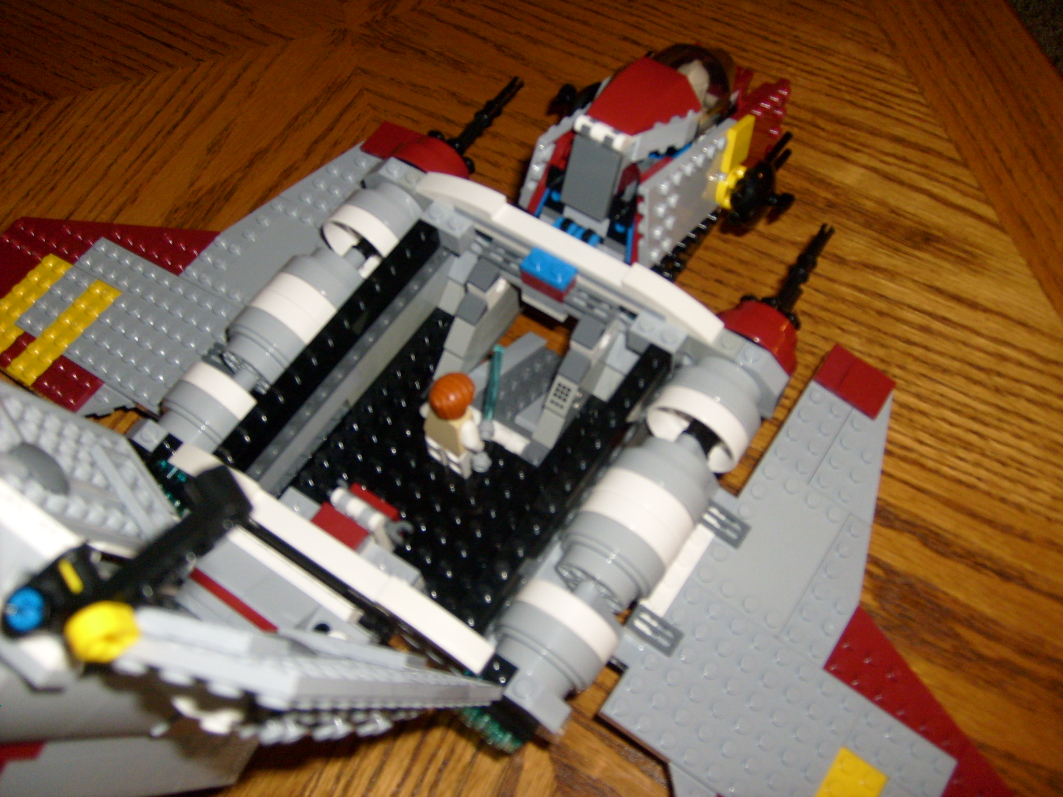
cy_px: 398
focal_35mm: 35
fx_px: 1075
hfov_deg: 52.6
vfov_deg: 40.7
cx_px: 532
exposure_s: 1/45
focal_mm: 5.8
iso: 100
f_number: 2.8
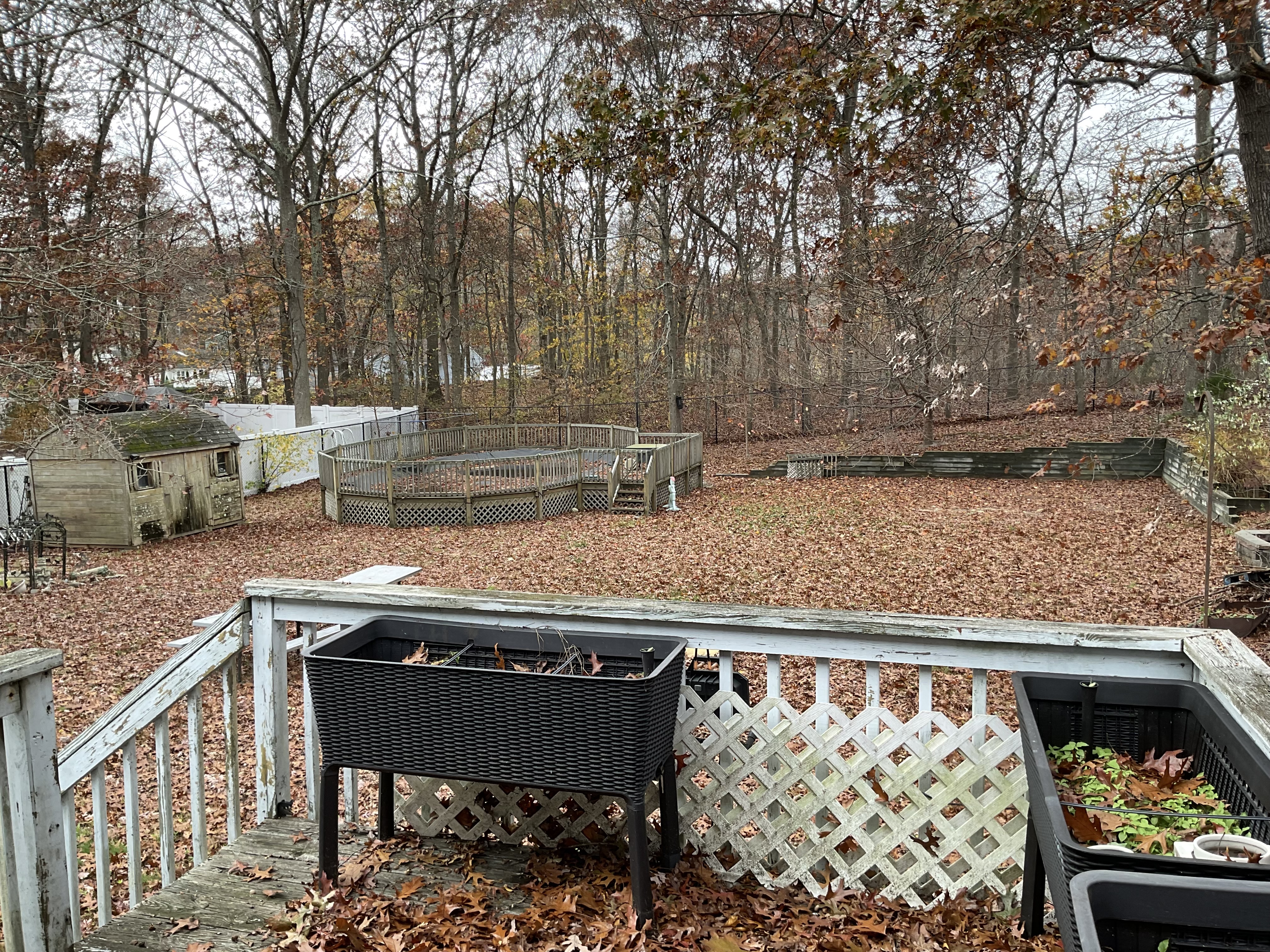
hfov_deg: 61.7
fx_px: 1064
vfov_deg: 48.2
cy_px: 476
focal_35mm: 29
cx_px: 635
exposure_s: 1/128
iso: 16
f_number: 1.8
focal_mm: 3
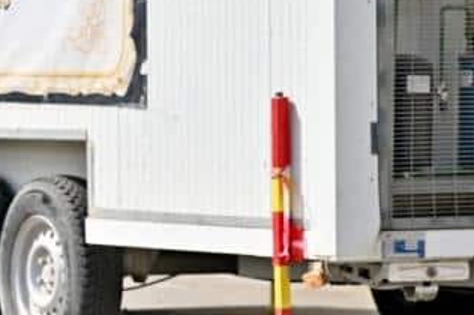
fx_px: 4696
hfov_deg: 5.8
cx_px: -88
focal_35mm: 357
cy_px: 71
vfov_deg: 3.8
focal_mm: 110
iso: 125
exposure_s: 1/2500
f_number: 4
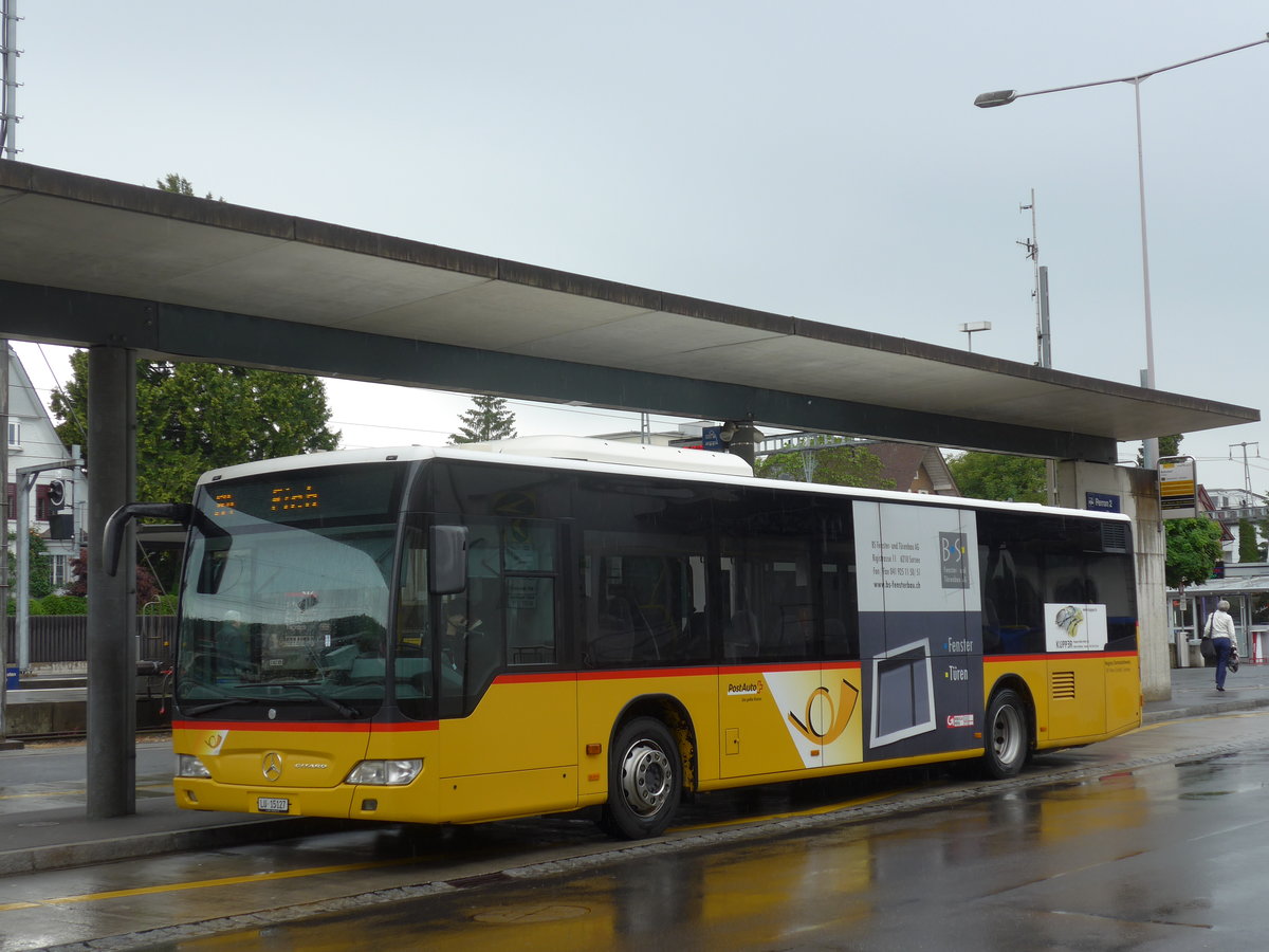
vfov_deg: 28.0
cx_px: 634
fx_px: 1906
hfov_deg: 36.8
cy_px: 476
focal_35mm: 52
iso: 80
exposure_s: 1/250
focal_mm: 10.7
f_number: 3.3
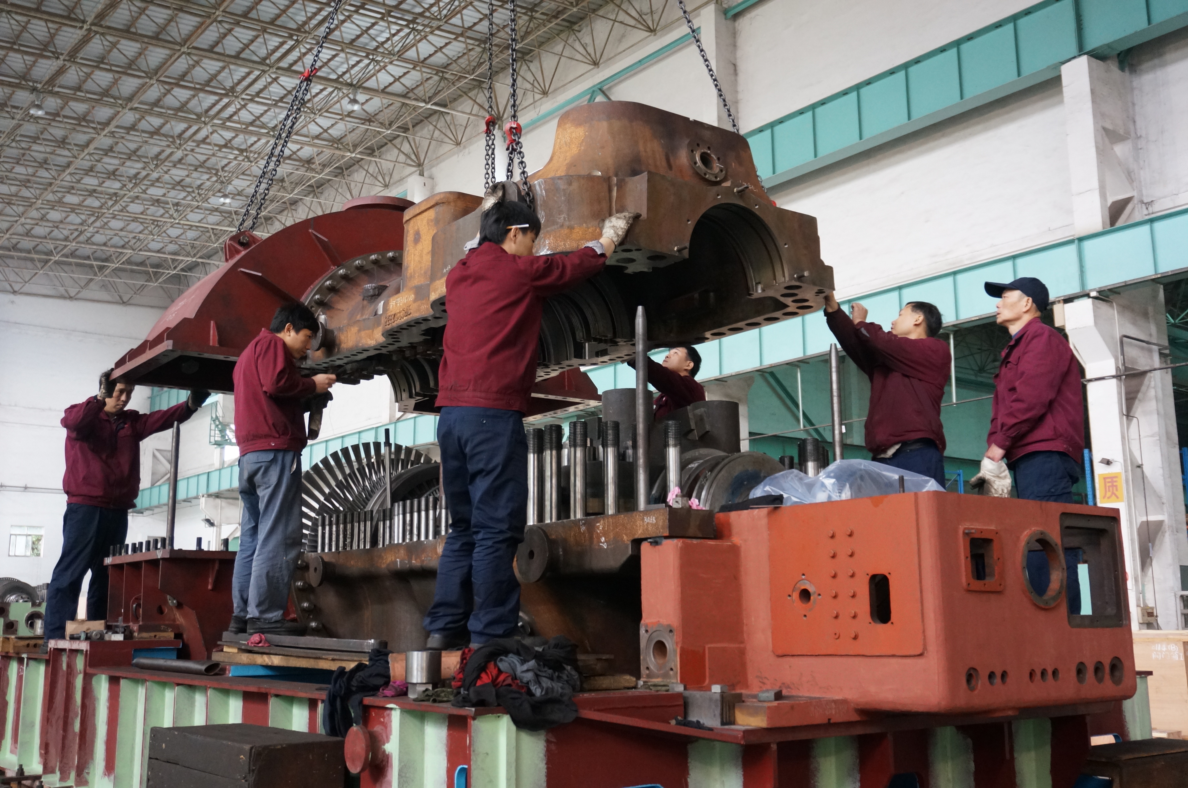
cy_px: 394
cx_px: 594
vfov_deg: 36.8
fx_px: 1186
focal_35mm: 36
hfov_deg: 53.2
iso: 1600
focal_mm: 24
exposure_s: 1/50
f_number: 4.5
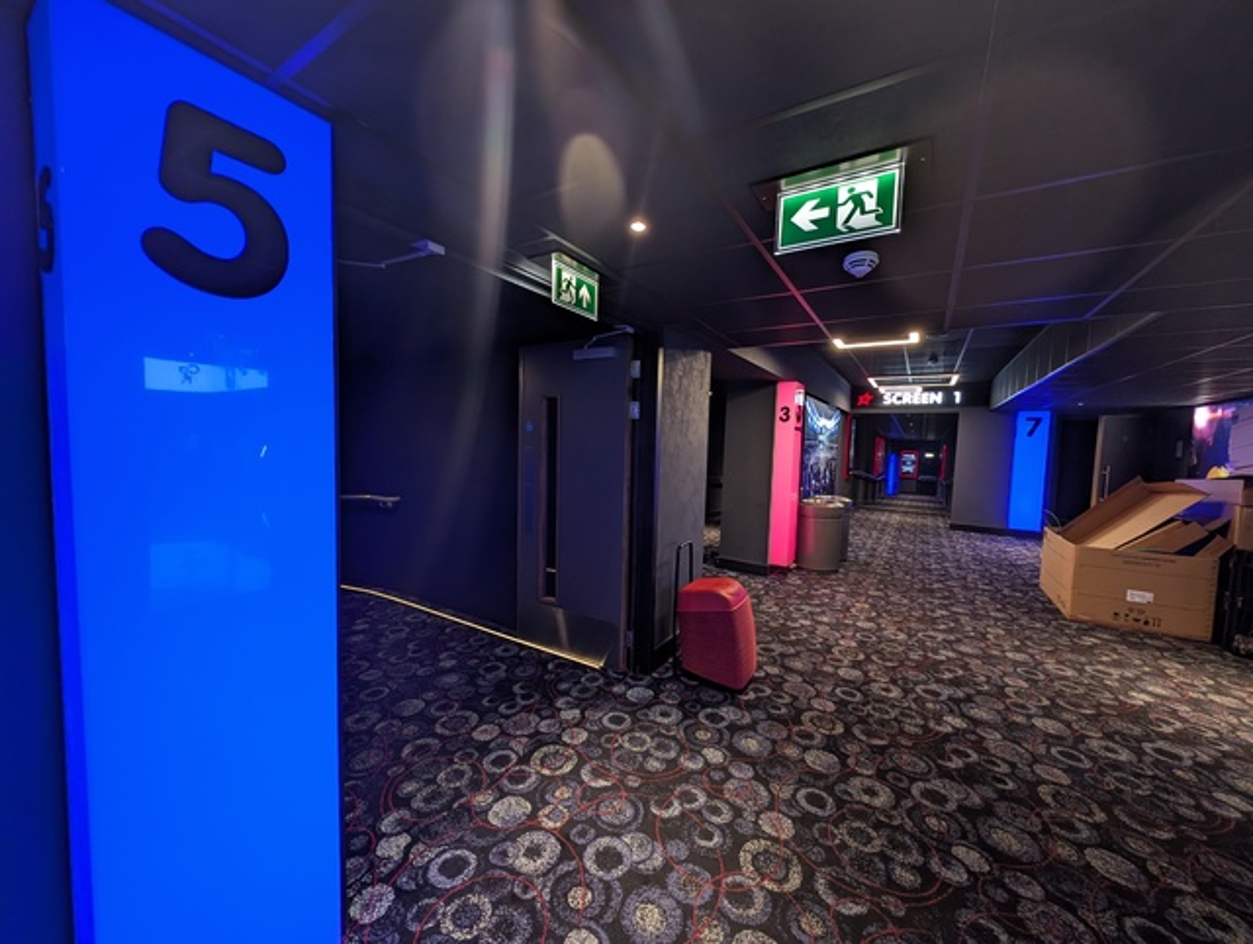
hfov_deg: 110.5
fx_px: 435
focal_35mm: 12
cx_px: 626
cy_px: 472
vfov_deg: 94.6
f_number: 1.95
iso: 175
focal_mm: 2.23
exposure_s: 1/33.3
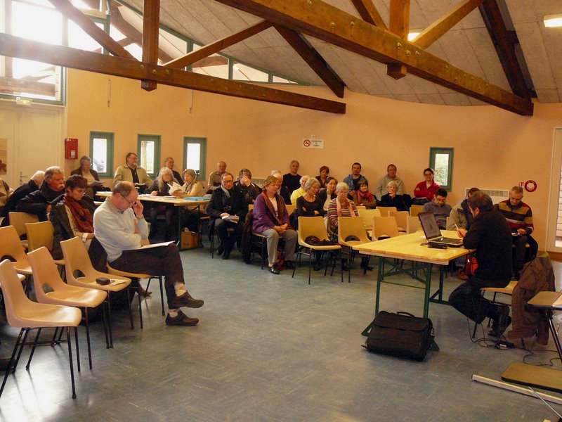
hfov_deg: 52.6
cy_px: 211
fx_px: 568
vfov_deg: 40.7
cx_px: 281
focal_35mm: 35
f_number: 2.8
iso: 400
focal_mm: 5.2
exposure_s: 1/30
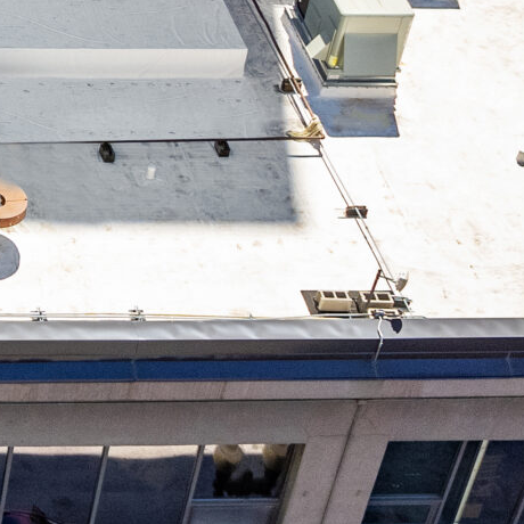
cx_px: -380
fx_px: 1781
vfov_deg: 16.3
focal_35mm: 104
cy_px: -24
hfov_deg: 14.9
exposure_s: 1/1000
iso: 100
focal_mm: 8.38
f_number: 2.8
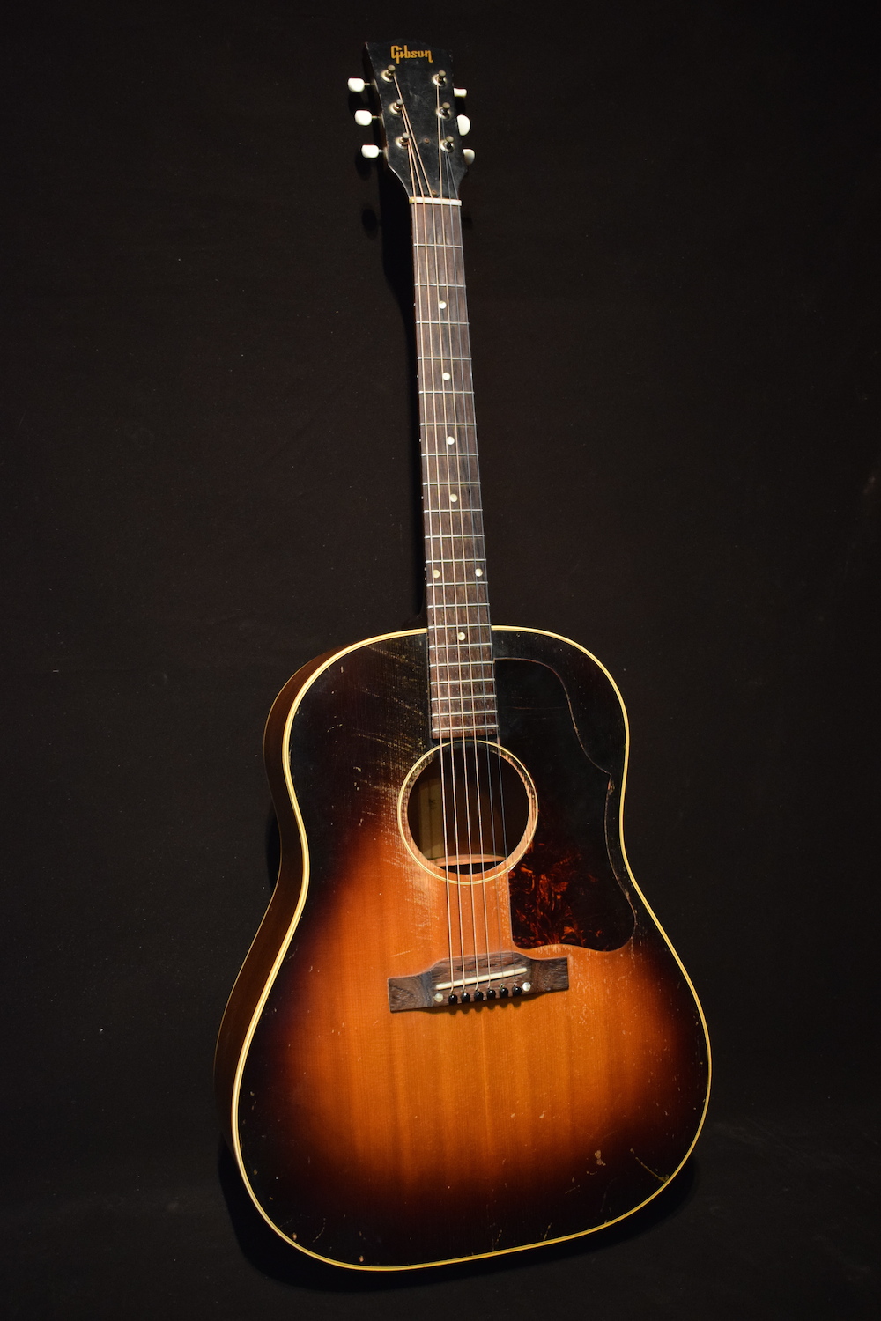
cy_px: 660
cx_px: 440
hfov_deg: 36.9
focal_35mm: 36
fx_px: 1321
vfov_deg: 53.1
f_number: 3.8
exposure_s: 1/30
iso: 2500
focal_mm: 24
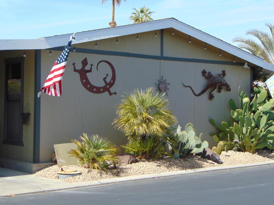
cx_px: 137
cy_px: 102
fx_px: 562
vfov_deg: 20.7
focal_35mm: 71
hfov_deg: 27.4
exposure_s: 1/640
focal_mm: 12.8
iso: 80
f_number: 3.7
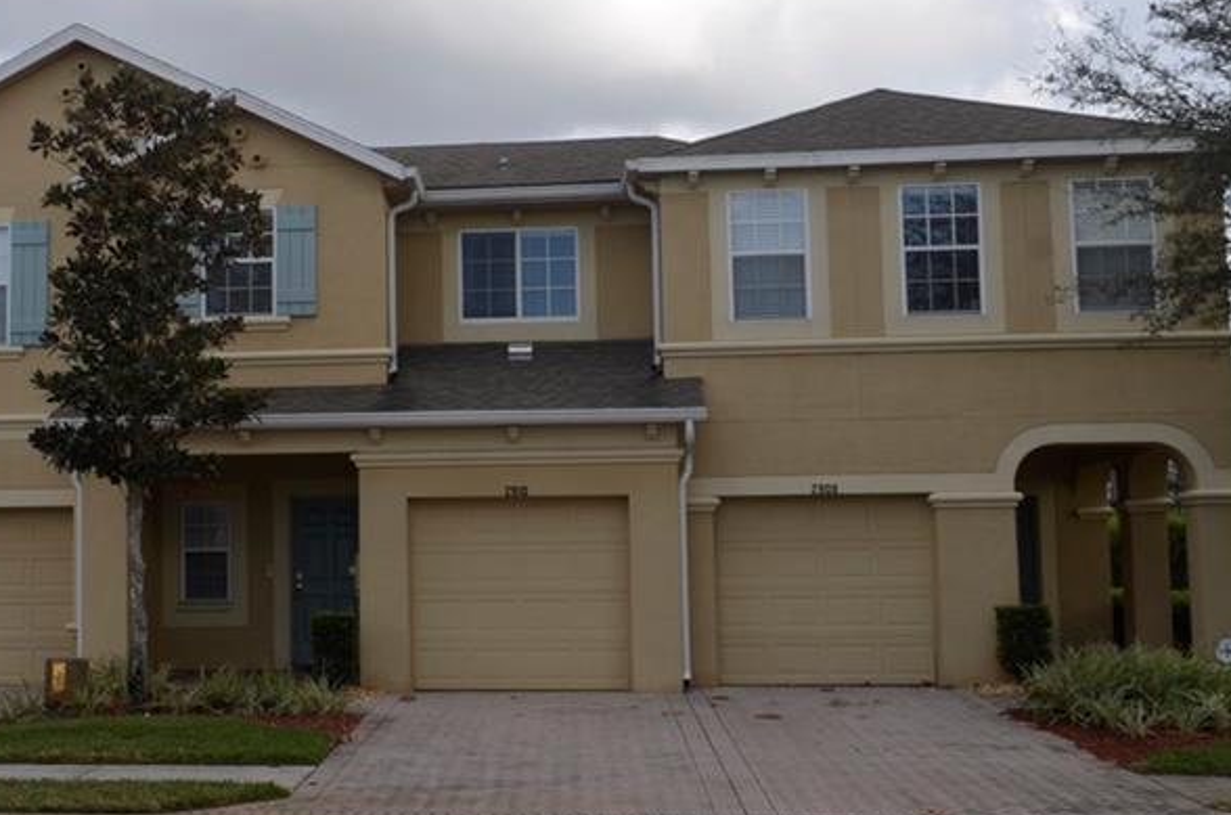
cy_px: 412
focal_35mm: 47
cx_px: 343
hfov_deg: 41.1
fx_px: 1603
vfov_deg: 28.5
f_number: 9
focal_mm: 18
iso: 100
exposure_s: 1/200
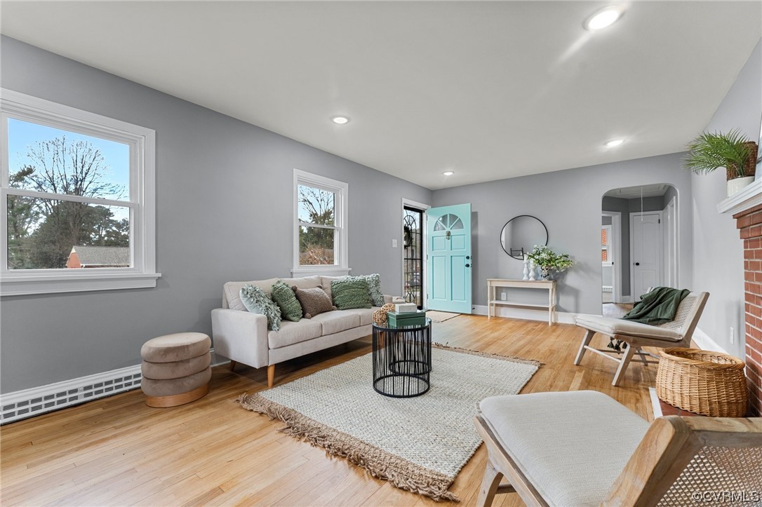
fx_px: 317
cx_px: 381
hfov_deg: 100.4
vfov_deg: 77.3
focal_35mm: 15
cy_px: 254
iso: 1000
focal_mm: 15
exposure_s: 1/20
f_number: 7.1
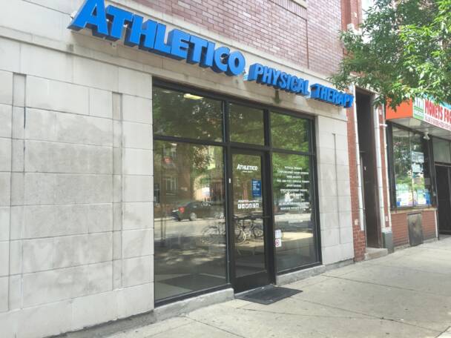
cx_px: 226
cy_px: 169
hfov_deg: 61.7
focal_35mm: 29
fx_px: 378
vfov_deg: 48.2
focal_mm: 4.15
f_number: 2.2
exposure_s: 1/120
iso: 32
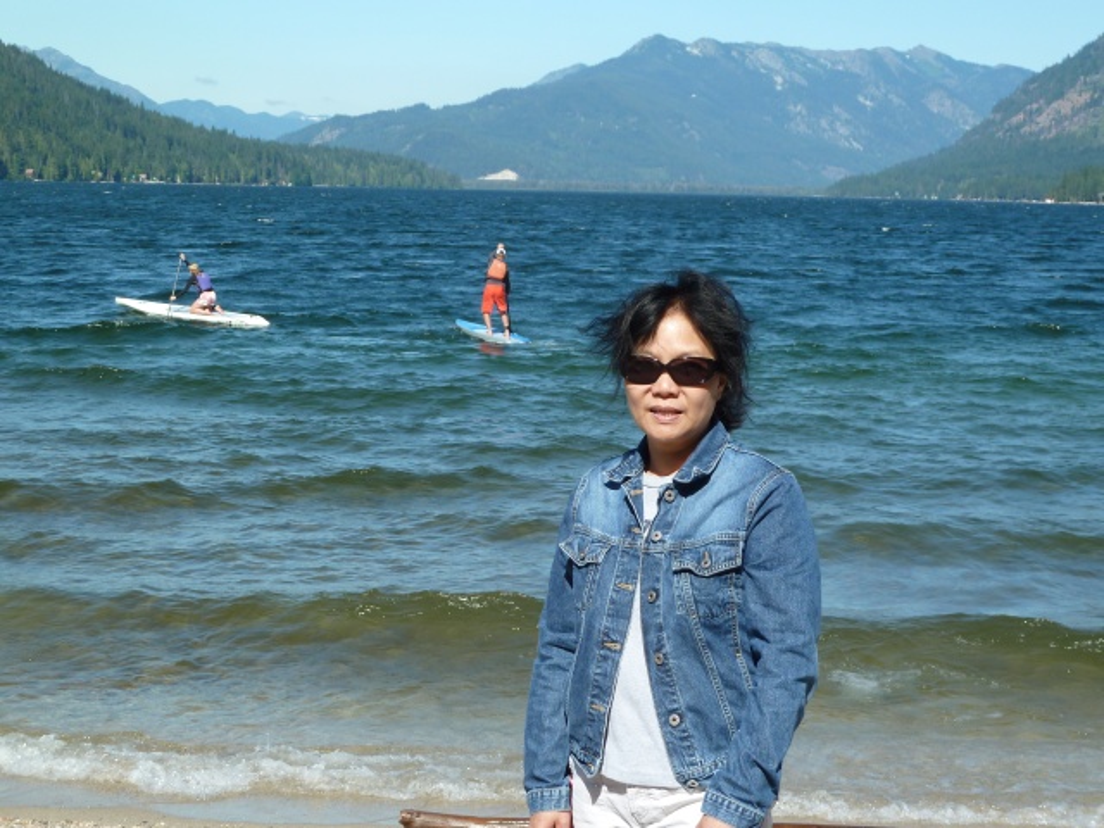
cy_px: 414
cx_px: 552
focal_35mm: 72
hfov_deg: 27.0
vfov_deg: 20.4
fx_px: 2296
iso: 80
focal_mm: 11.9
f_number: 4.1
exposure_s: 1/400
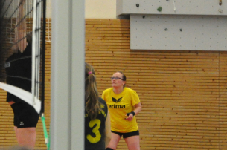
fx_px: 761
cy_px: 29
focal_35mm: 121
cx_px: -77
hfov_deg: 16.0
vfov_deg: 11.2
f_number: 3.8
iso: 3200
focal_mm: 24
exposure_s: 1/320
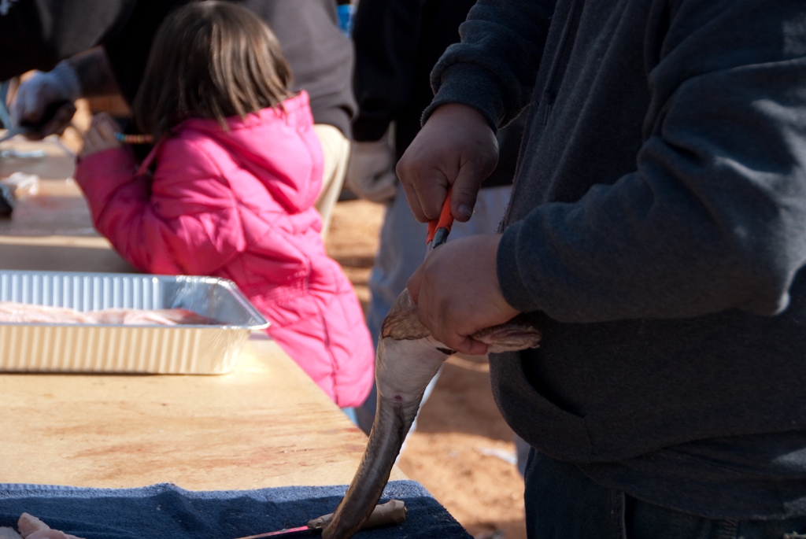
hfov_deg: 17.0
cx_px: 403
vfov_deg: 11.4
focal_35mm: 120
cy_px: 270
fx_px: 2689
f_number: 5
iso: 200
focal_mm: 80
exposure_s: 1/500
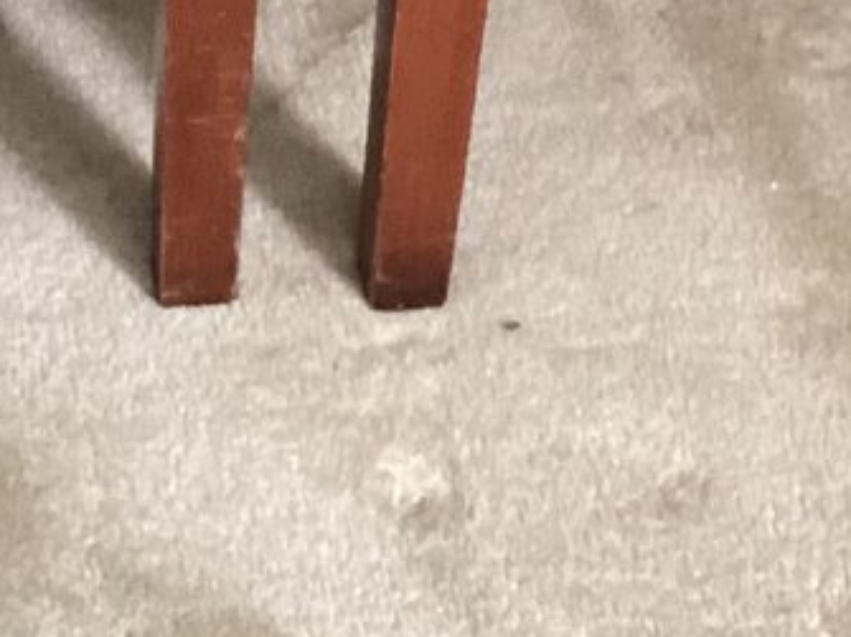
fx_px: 3441
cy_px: -395
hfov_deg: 14.1
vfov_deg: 10.2
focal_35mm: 140
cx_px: 258
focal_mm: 3.3
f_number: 2.4
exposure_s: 1/25
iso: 400
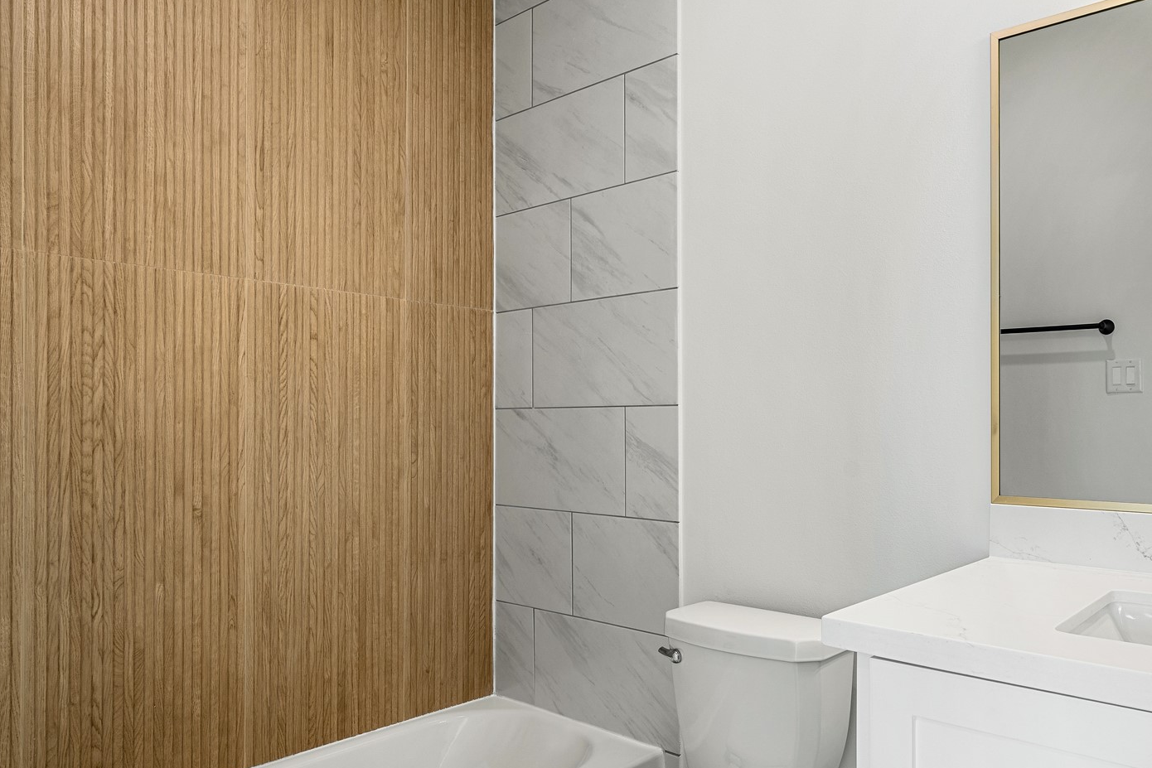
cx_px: 799
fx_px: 800
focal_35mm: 25
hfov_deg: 68.8
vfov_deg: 51.2
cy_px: 419
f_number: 9
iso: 200
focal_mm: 16
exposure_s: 1/1.67
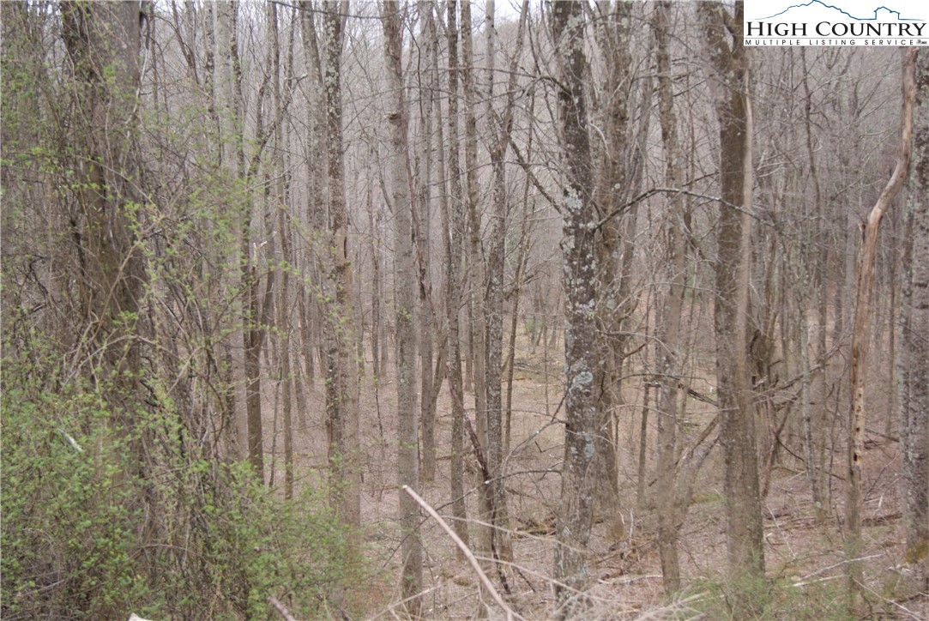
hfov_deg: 43.6
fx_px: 1162
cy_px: 310
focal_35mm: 45
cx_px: 464
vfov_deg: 29.9
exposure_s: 1/60
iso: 100
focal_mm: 30
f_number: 5.6
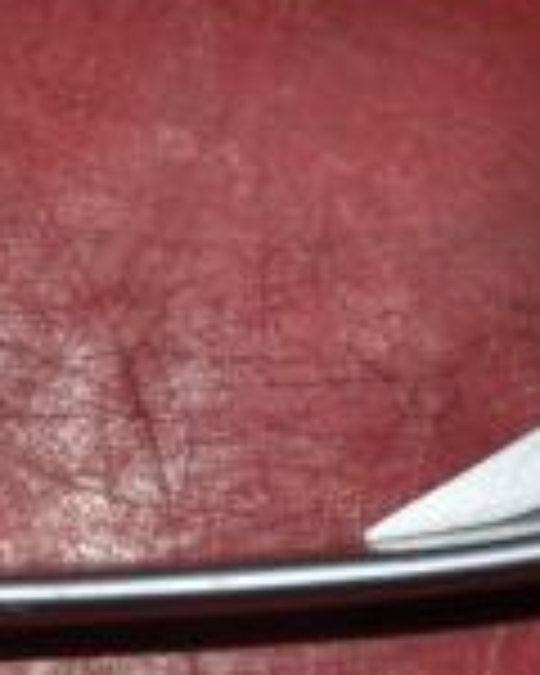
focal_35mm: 187
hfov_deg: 8.3
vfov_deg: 10.3
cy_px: 122
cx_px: 104
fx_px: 3736
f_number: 4.5
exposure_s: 1/60
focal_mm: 40
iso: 450
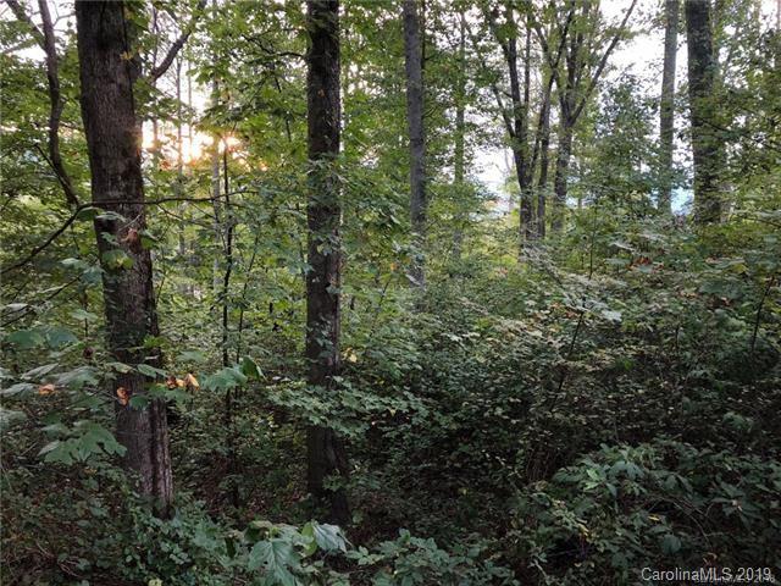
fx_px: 632
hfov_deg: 63.4
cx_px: 390
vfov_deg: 49.7
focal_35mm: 28
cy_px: 293
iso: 40
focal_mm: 3.99
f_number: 1.8
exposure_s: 1/24
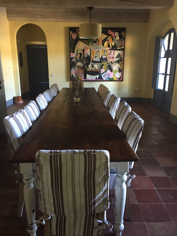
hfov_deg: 48.2
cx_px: 88
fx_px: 198
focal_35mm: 29
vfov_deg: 61.7
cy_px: 118
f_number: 2.2
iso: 250
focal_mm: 4.15
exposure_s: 1/25
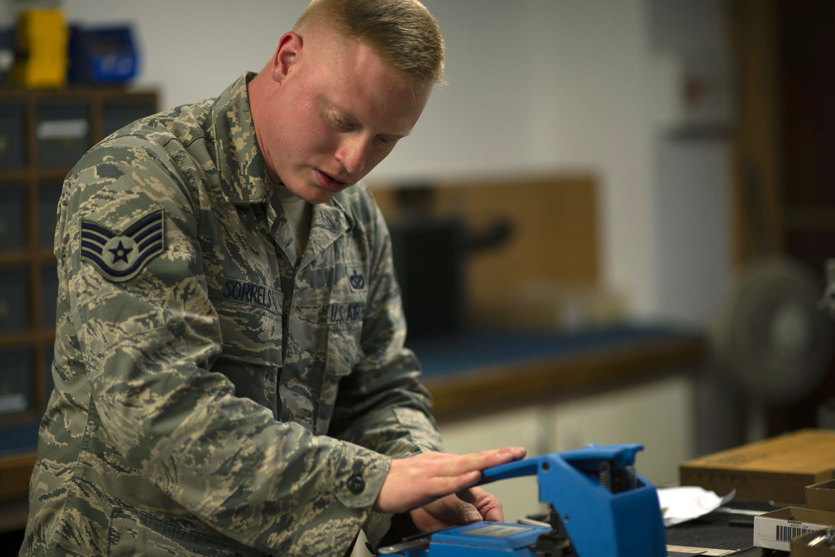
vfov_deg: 14.4
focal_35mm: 95
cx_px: 427
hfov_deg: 21.5
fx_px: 2204
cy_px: 299
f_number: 1.4
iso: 160
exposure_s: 1/250
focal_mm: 85
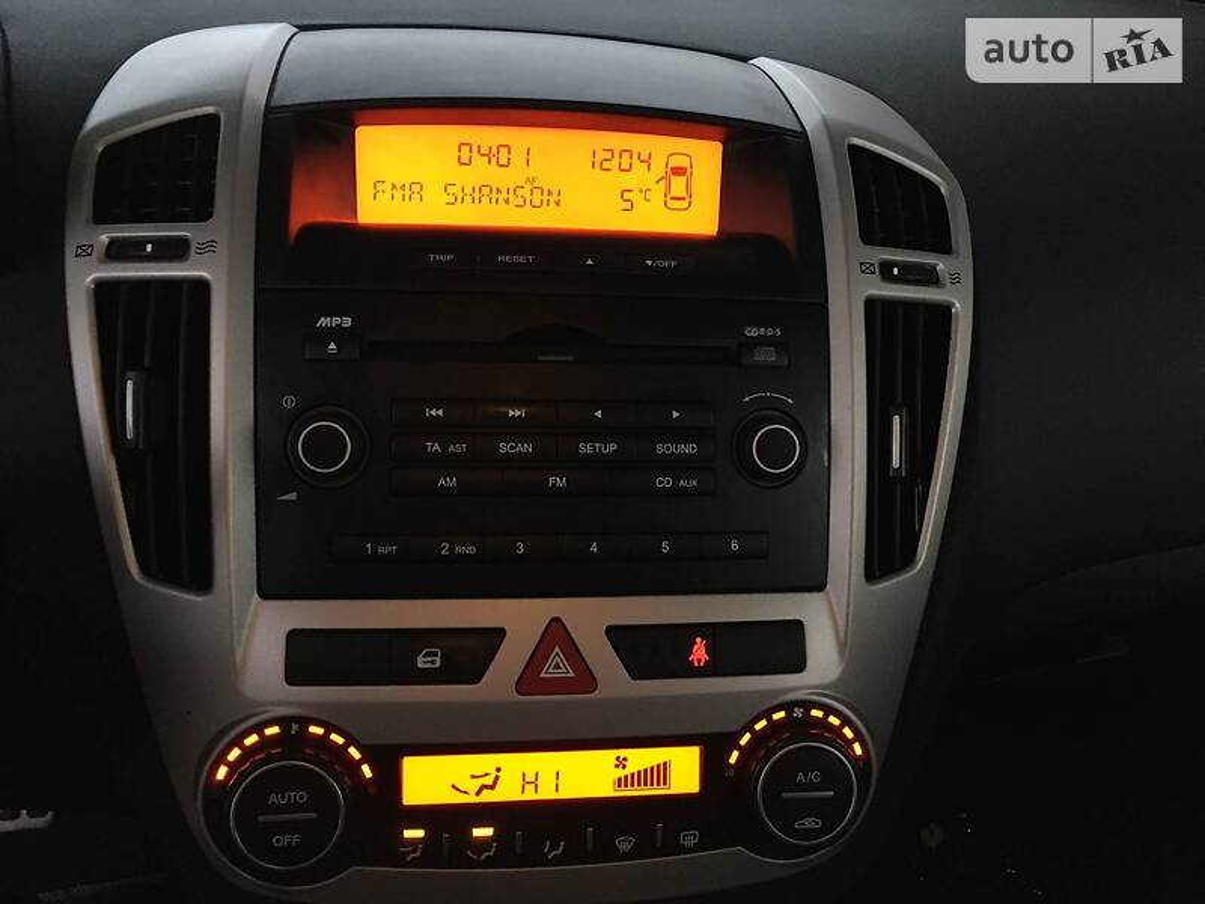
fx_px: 1010
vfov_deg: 48.2
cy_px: 452
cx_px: 602
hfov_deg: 61.7
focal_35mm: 29
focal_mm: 4.2
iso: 125
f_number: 2.2
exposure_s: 1/33
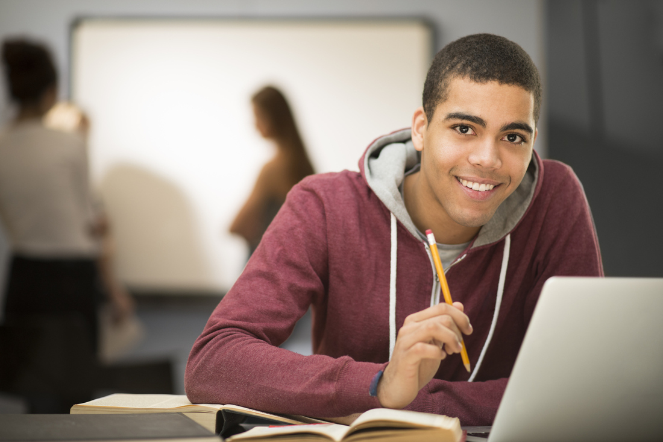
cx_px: 332
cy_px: 221
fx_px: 1565
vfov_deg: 16.1
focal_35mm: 85
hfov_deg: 23.9
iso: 200
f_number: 2
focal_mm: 85
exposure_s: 1/100
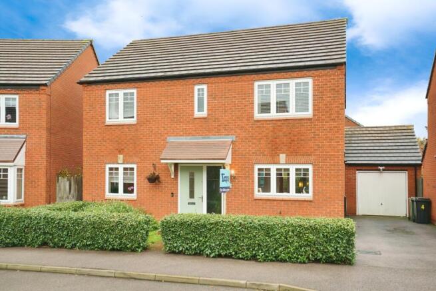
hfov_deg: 55.8
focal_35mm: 34
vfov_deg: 38.9
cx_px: 218
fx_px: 412
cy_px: 146
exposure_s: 1/1000
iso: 2000
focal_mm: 34
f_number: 7.1
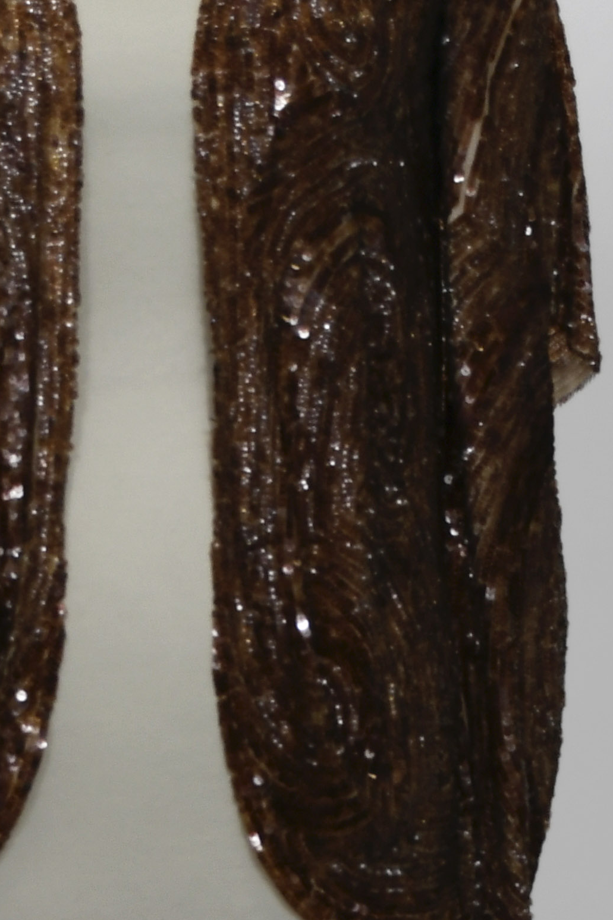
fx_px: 4138
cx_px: 170
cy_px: 937
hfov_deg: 8.5
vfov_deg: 12.5
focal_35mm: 162
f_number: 5
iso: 400
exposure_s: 1/100
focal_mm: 30
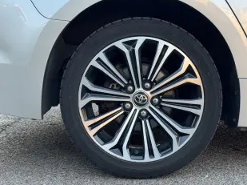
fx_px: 399
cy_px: 86
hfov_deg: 34.4
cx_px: 133
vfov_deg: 26.0
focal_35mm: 56
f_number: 1.78
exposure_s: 1/121
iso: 80
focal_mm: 6.76
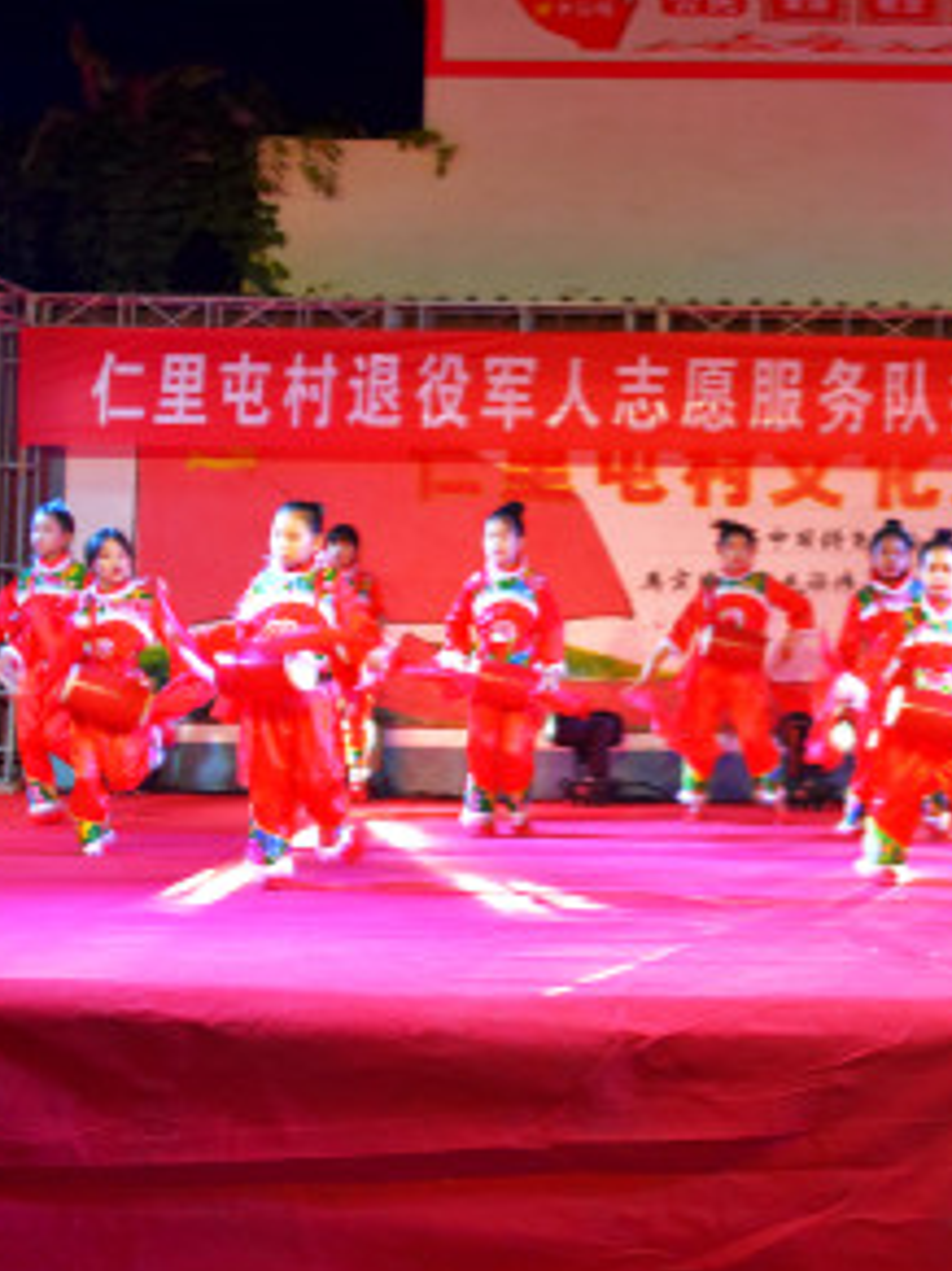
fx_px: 1798
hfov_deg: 28.4
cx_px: 882
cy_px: 649
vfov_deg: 38.9
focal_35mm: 49
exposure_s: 1/60
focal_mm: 22
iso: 560
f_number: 4
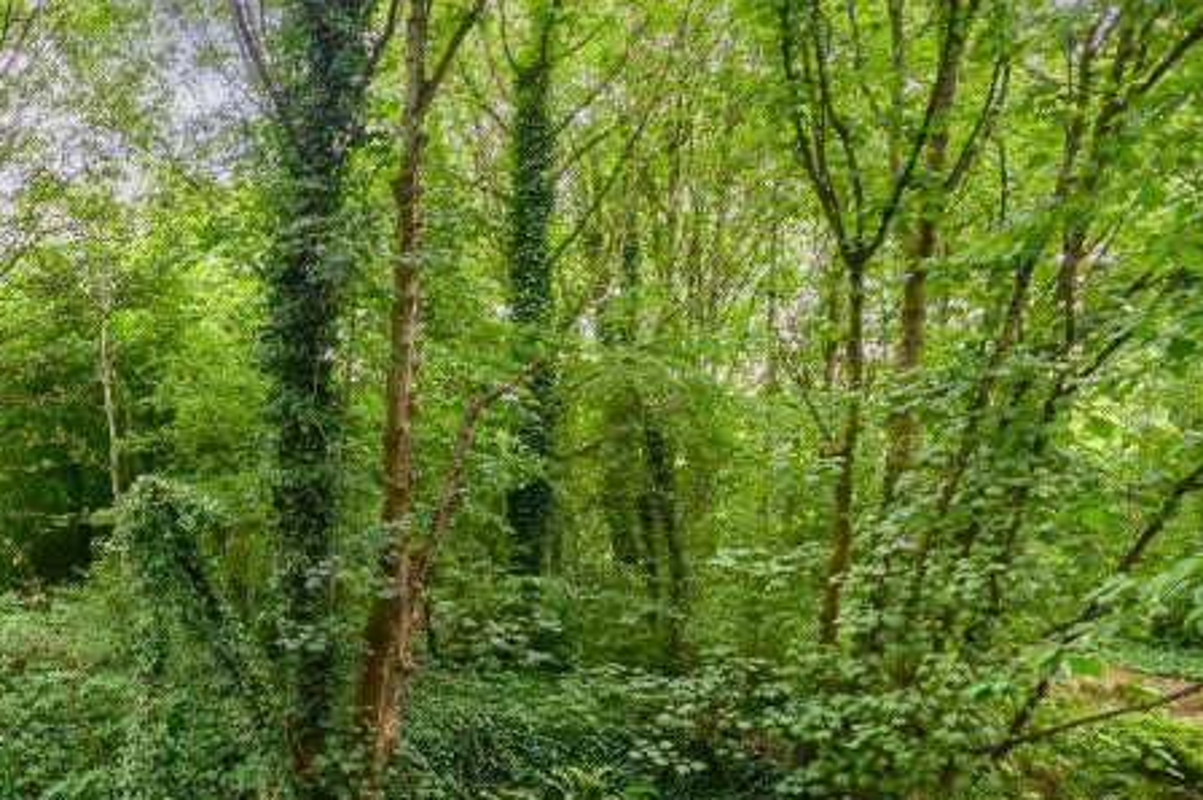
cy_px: 568
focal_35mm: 32
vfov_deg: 40.3
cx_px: 24
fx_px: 1069
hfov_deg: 49.1
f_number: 9
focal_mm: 14
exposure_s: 1/50
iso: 400
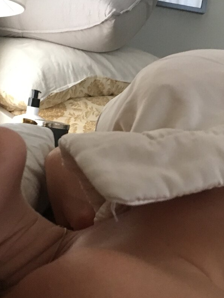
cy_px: 153
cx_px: 111
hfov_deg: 21.0
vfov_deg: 27.8
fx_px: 603
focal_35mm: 70
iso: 200
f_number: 2.2
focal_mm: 4.15
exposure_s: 1/15
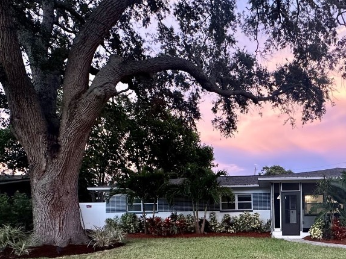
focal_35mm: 25
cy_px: 213
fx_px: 250
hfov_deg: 65.7
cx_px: 254
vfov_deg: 51.0
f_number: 2.2
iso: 250
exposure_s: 1/99
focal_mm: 2.22
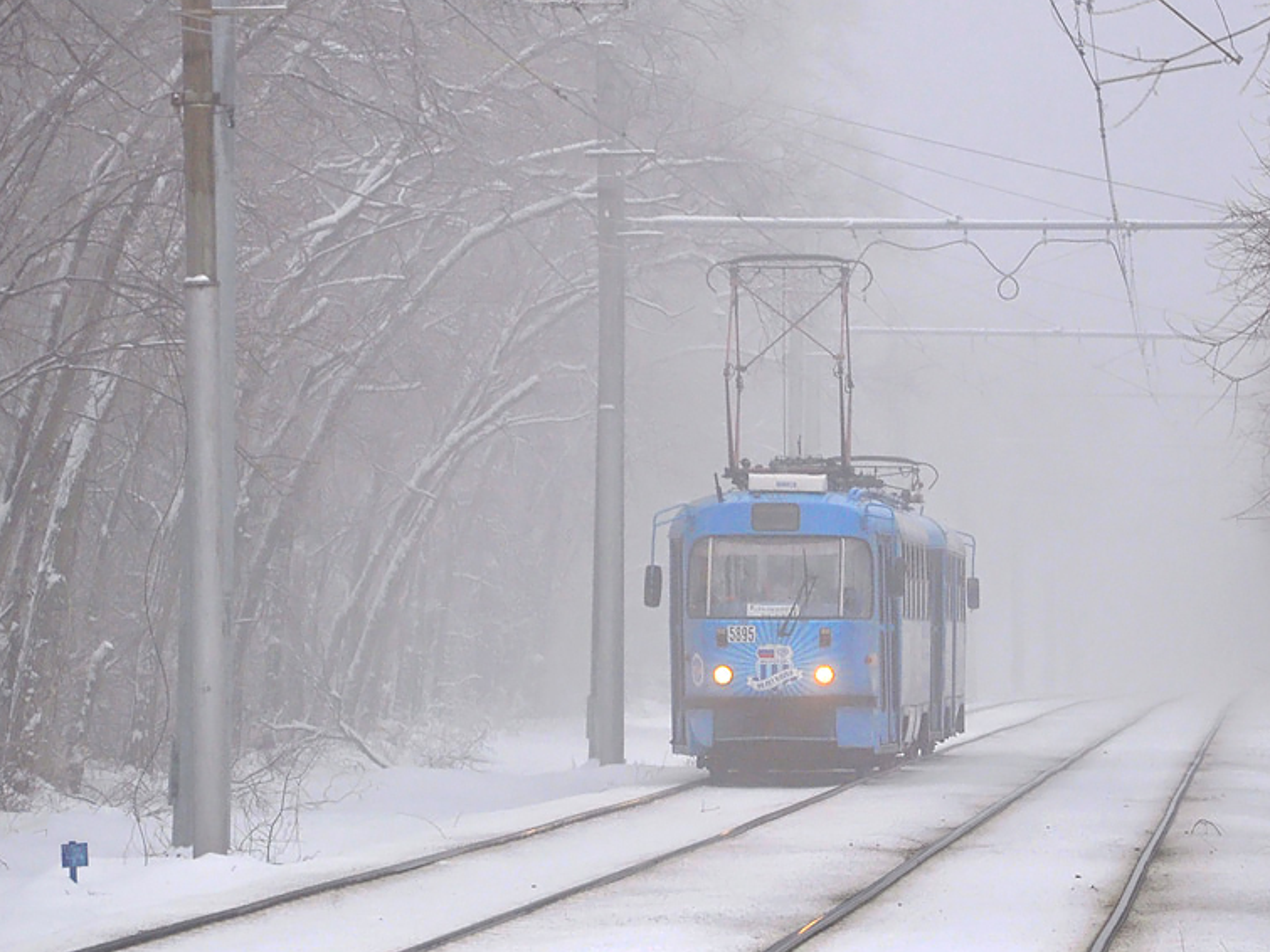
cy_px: 410
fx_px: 9568
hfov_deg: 7.6
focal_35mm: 261
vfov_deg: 5.7
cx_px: 791
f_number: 5.6
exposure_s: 1/250
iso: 200
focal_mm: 105
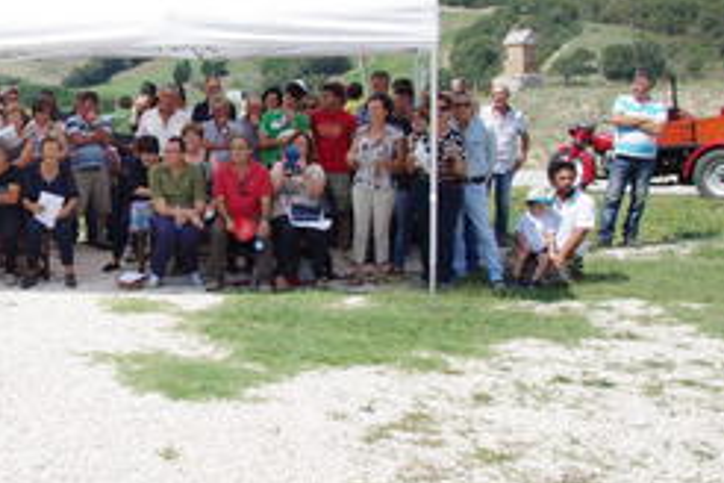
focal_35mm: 67
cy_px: 134
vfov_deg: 20.2
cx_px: 0
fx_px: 1347
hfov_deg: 28.3
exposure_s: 1/320
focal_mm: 22
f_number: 11
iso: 500
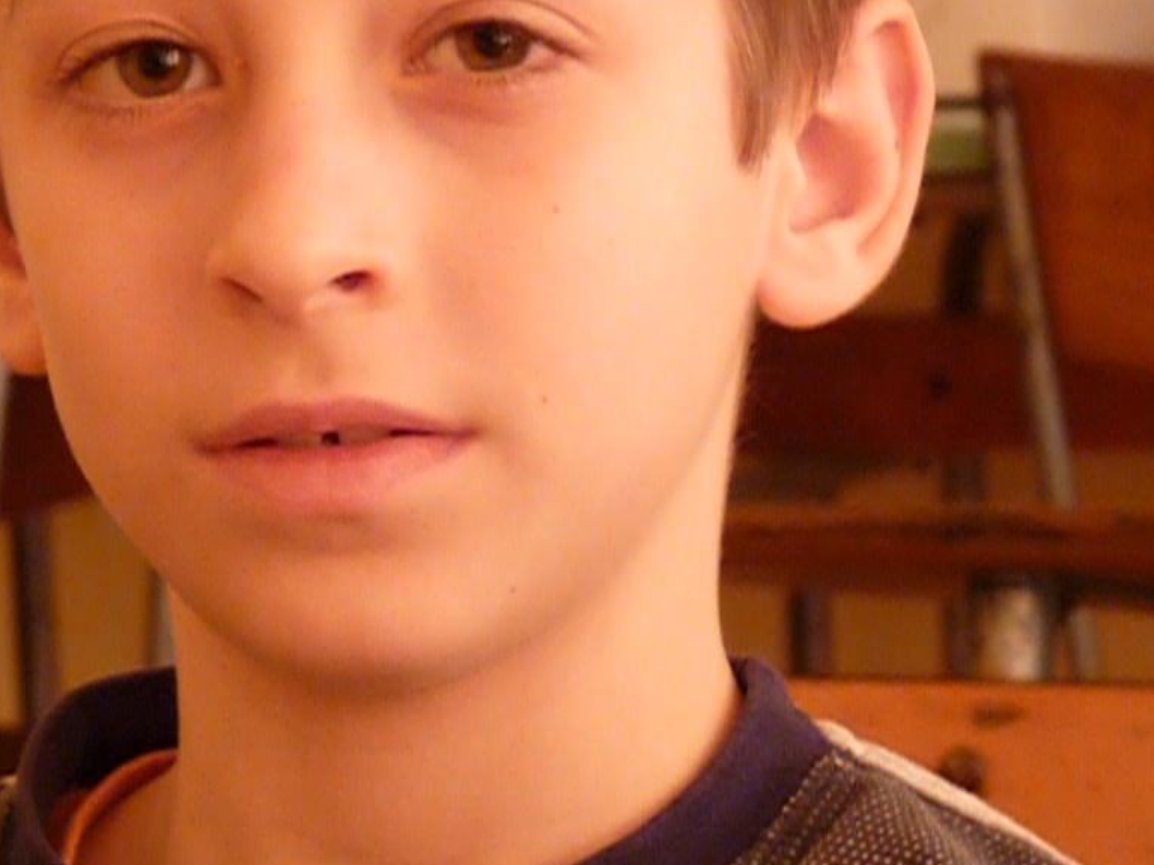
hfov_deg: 8.1
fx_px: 8100
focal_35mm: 243
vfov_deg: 6.1
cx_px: 423
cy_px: 190
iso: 500
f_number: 3.4
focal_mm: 16.1
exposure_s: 1/80
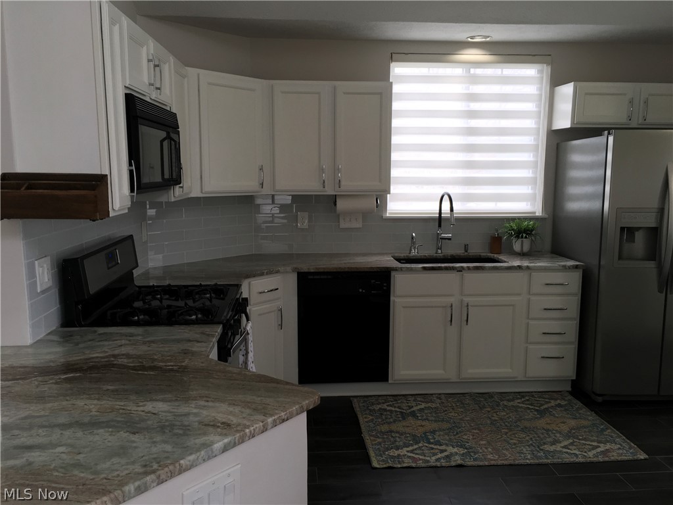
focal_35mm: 29
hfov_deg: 61.7
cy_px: 252
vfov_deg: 48.2
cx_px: 336
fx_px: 564
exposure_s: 1/60
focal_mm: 4.15
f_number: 2.2
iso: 32
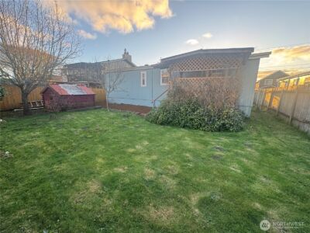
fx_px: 125
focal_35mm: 14
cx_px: 155
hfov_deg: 102.1
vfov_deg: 85.7
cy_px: 116
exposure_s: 1/99
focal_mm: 2.22
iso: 40
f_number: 2.2
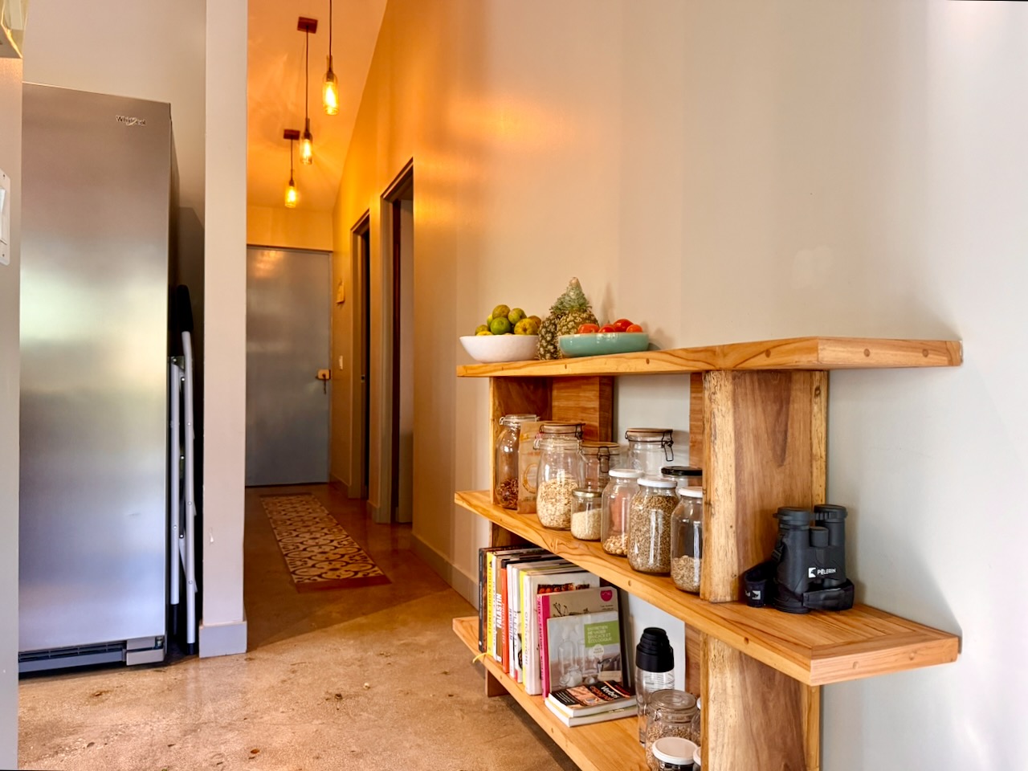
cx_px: 514
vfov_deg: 56.8
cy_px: 386
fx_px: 713
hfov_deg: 71.6
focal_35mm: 24
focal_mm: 6.76
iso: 400
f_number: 1.78
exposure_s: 1/60
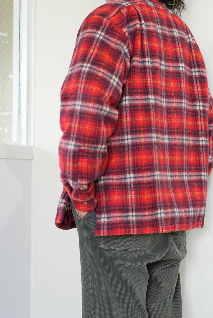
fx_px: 824
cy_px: 178
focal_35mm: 93
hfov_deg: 14.7
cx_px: 141
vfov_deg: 21.9
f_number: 4.5
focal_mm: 70
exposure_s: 1/100
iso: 1000
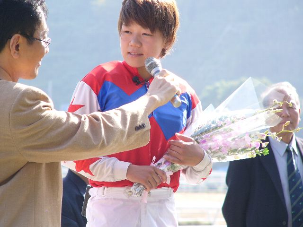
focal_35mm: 275
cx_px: 152
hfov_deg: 7.2
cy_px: 114
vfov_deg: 5.4
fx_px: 2407
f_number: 4
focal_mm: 45.9
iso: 50
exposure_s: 1/160
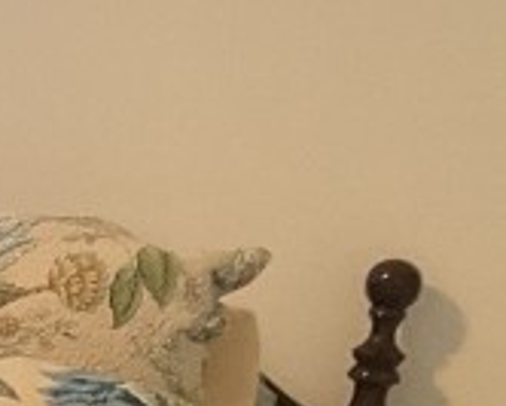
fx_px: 2622
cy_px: 733
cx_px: -729
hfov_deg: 9.7
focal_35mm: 175
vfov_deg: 8.5
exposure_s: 1/60
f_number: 1.8
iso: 100
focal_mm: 3
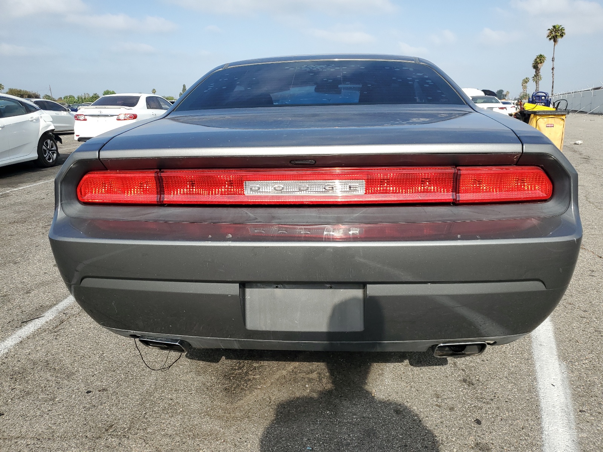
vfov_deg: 53.1
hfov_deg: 67.3
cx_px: 302
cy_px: 226
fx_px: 453
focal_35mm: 26
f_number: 1.5
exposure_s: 1/2500
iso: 50
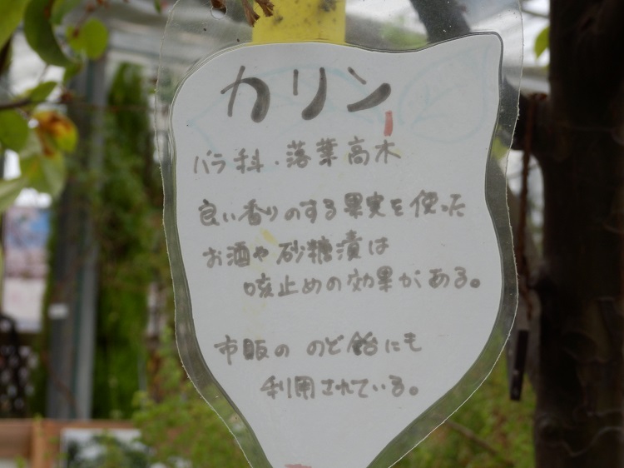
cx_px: 312
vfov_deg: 12.8
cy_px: 234
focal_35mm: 116
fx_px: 2090
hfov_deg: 17.0
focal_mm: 20.9
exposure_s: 1/125
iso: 100
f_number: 5.2
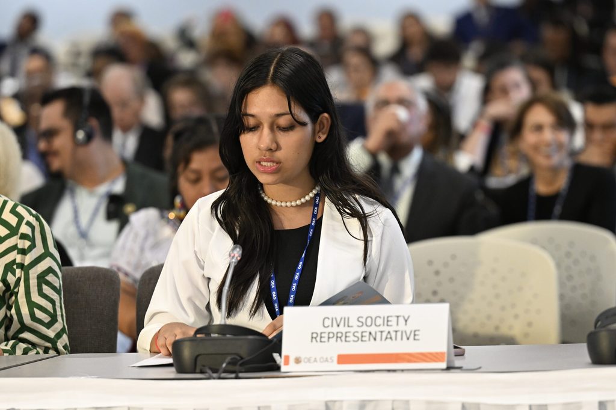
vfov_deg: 7.6
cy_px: 205
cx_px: 308
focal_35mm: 180
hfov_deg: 11.4
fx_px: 3079
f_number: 2.8
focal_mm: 120
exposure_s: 1/250
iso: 2000
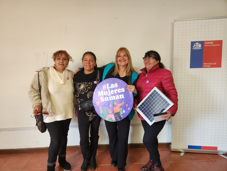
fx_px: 151
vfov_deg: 58.9
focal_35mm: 23
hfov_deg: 73.9
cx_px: 114
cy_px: 86
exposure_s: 1/120
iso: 160
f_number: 1.8
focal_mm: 5.4
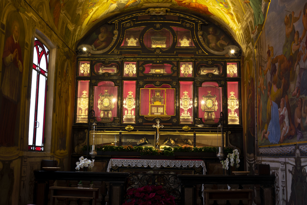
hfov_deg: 49.6
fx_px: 333
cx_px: 154
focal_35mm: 39
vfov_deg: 34.2
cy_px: 102
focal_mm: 26
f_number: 9
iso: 100
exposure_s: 1/1.67
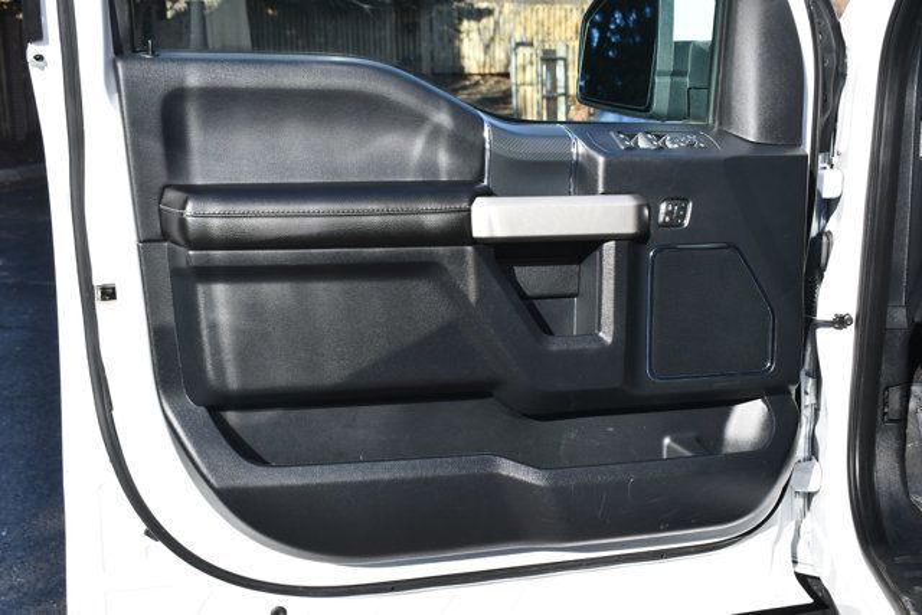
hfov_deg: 48.4
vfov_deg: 33.4
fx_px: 1025
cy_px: 308
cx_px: 461
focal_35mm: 40
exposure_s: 1/250
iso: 200
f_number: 7.1
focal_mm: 27
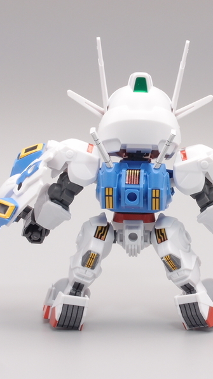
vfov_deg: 22.5
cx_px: 136
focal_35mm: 95
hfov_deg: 12.7
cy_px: 190
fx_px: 954
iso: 100
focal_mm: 14.05
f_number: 8
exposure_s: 1/4
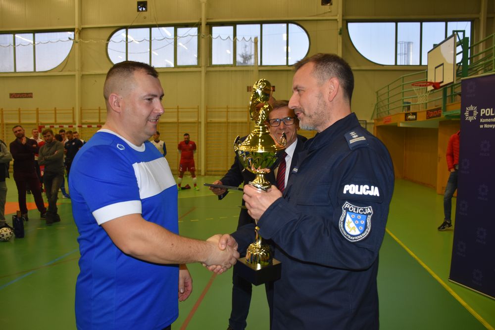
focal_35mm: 30
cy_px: 165
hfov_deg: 61.9
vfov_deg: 43.6
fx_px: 413
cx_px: 248
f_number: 3.5
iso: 400
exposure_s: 1/60
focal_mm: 20
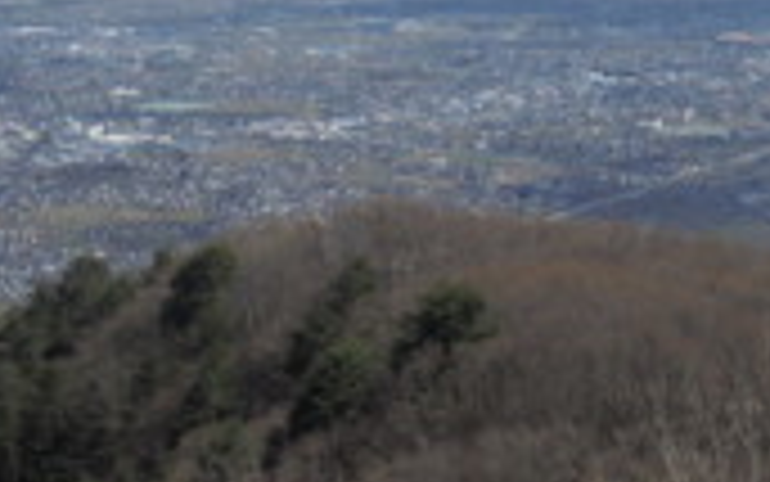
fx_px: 2519
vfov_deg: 10.8
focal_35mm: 120
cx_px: 684
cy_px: 18
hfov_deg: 17.1
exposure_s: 1/125
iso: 100
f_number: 14.1
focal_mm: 7.8
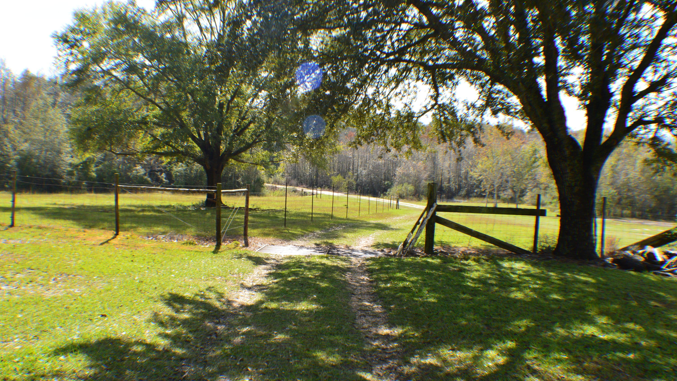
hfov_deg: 49.4
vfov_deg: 29.0
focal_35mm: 41
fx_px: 736
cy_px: 210
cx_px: 340
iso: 400
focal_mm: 26
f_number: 10
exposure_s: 1/200
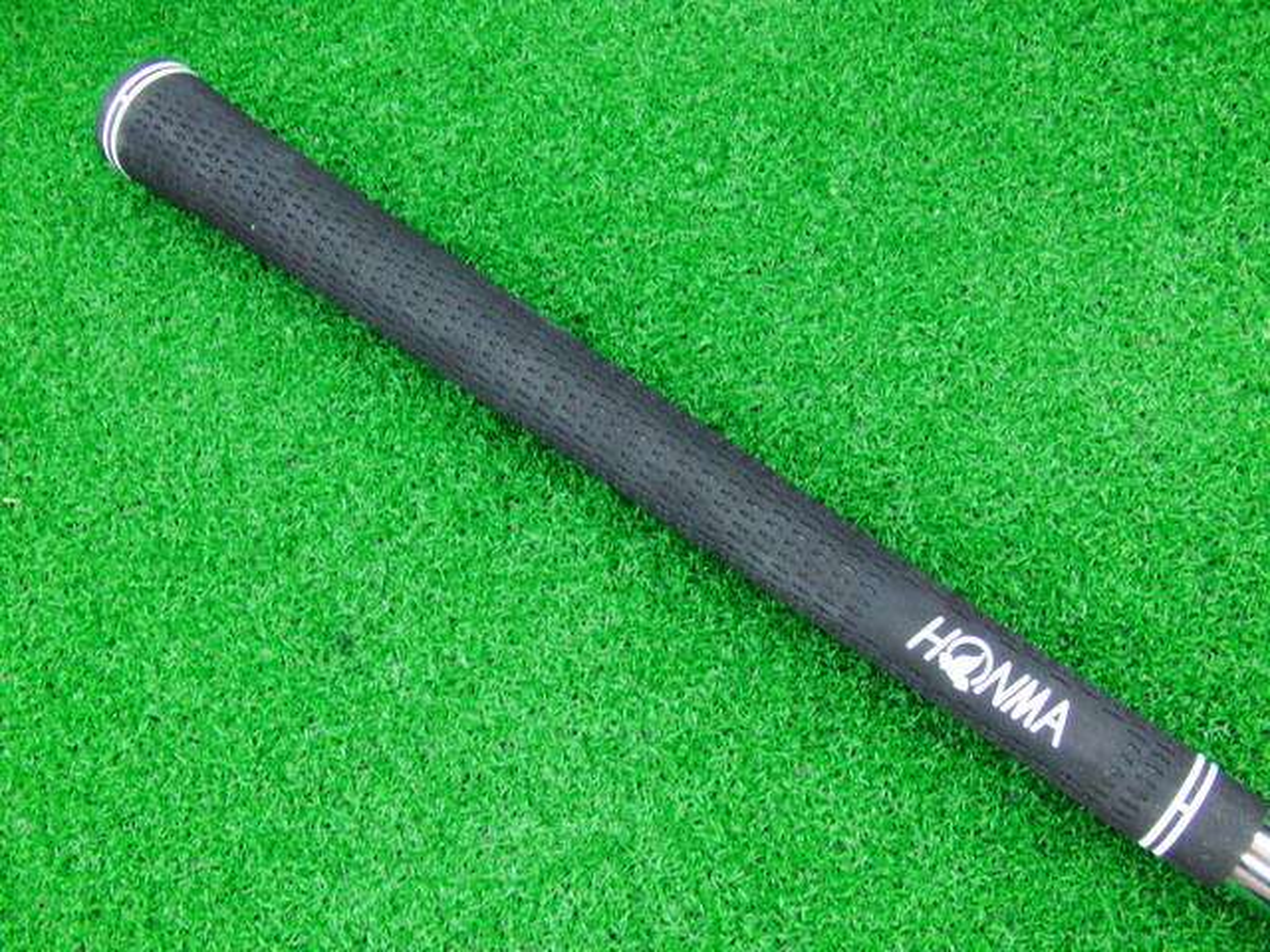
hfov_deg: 50.1
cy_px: 476
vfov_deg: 38.7
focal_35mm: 37
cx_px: 635
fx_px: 1357
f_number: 3.6
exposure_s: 1/20
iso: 400
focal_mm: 6.42
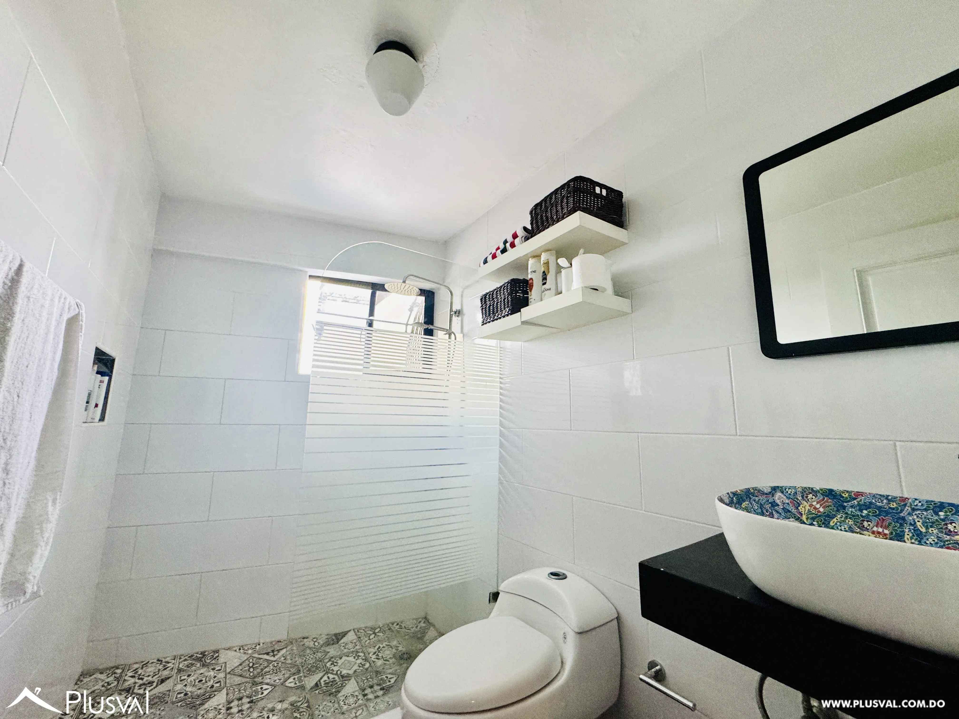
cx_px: 480
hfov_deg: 102.1
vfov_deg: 85.7
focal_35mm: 14
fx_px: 388
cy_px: 360
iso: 250
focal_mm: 2.22
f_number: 2.2
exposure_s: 1/120
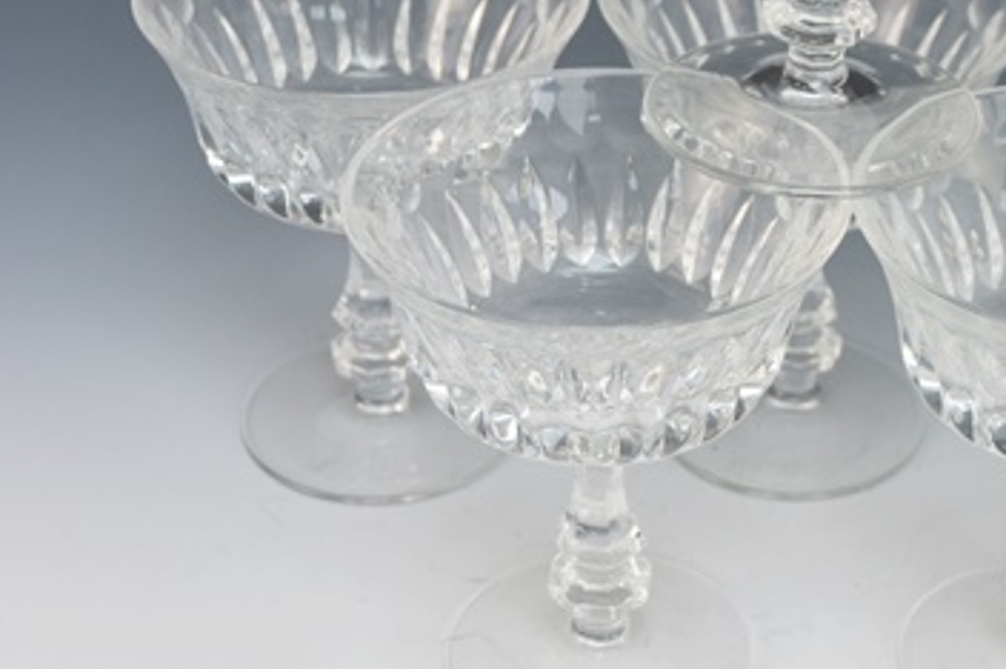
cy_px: 252
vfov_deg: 15.7
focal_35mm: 87
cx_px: 843
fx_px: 2429
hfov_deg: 23.0
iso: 200
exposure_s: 1/160
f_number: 6.3
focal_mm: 34
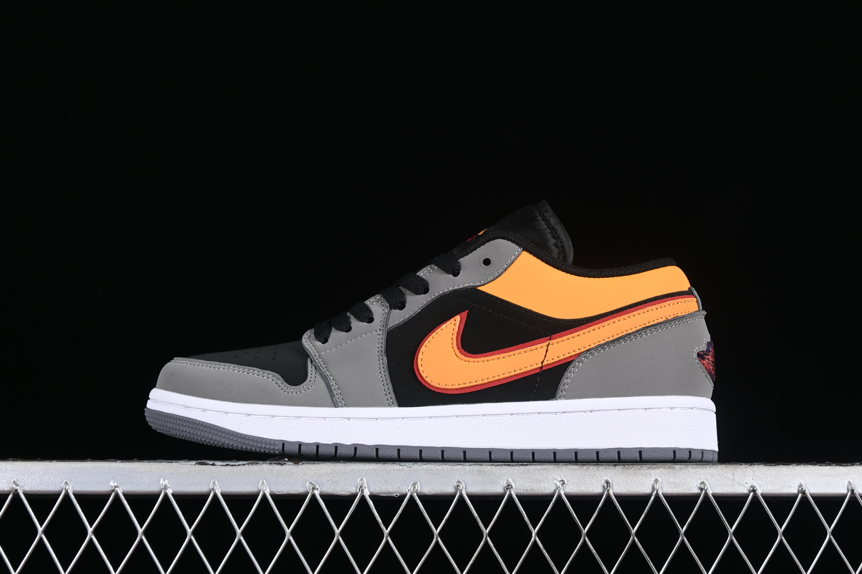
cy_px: 287
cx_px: 431
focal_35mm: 75
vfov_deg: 18.2
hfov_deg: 27.0
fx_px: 1796
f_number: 6.3
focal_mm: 50
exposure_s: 1/60
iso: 160
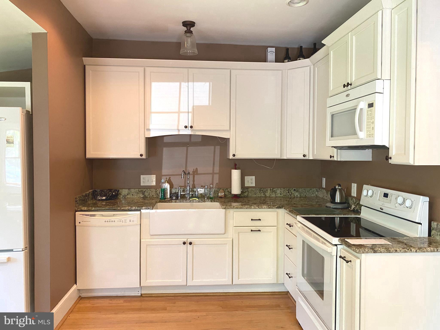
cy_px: 165
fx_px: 330
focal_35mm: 26
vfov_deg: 53.1
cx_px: 220
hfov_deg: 67.3
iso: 160
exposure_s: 1/60
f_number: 1.8
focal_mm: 4.25
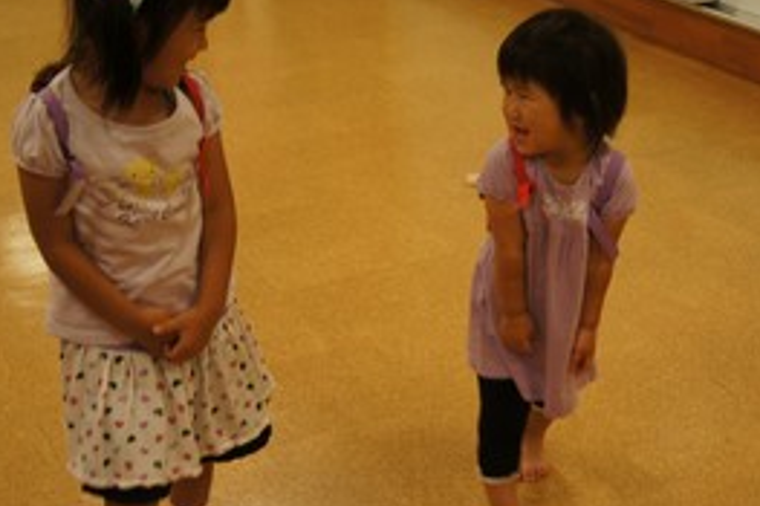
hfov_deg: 31.4
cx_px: 448
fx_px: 1350
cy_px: 257
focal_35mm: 64
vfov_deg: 21.2
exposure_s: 1/50
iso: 250
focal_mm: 28
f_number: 4
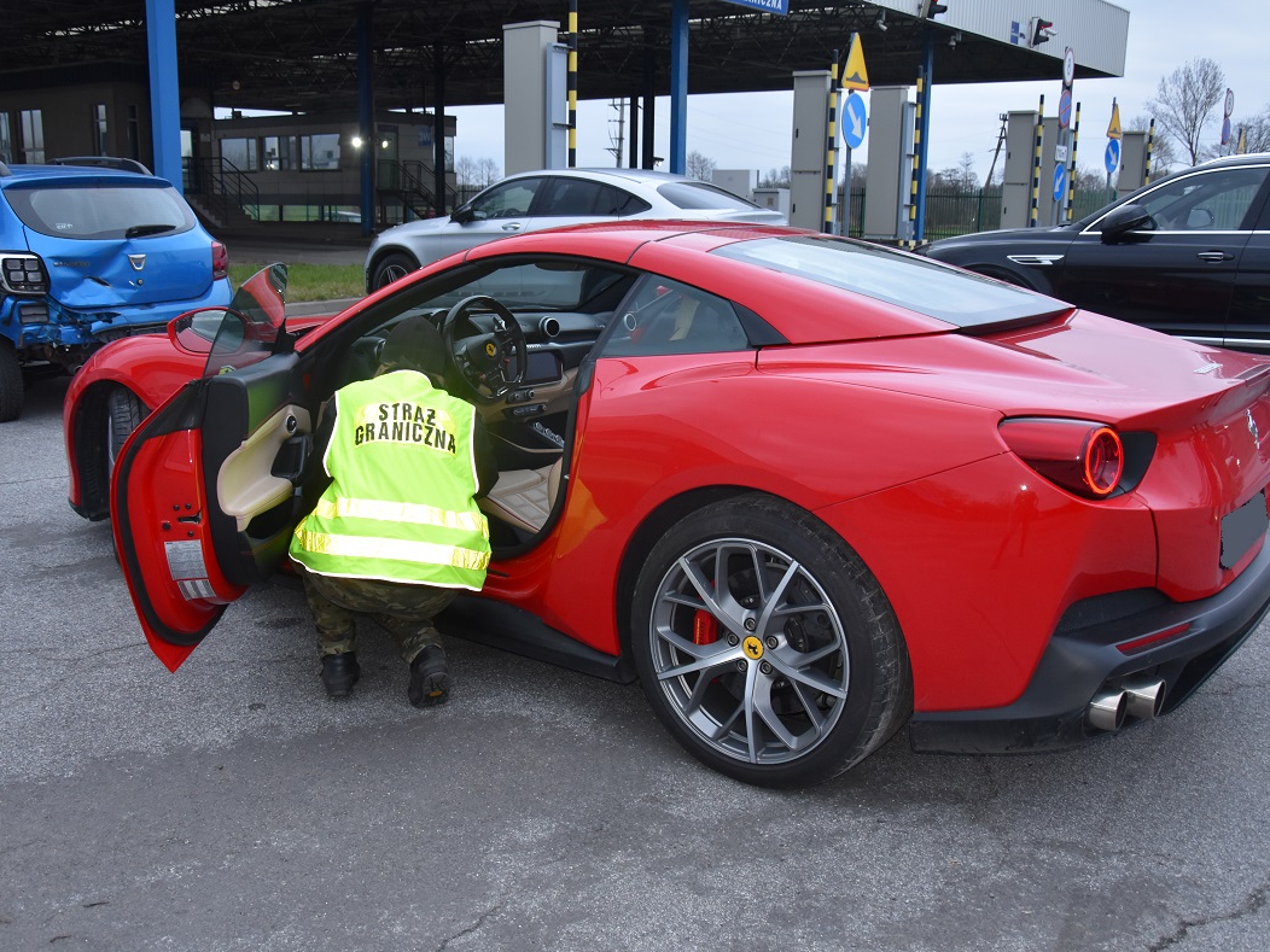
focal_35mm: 35
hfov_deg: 53.2
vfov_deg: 41.2
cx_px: 593
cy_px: 474
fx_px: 1268
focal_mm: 21
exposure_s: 1/100
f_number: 5
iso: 800
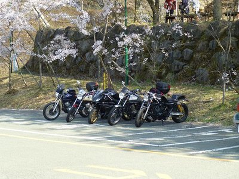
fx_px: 690
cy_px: 90
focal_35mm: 100
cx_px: 120
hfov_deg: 19.6
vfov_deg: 14.8
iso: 100
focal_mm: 17.8
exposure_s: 1/125
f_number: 5.3
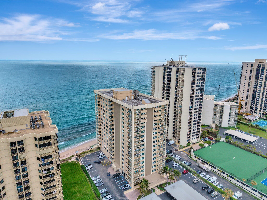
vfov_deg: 56.8
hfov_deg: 71.6
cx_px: 134
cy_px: 100
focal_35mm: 24
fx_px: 185
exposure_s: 1/3200
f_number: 1.8
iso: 200
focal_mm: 8.67
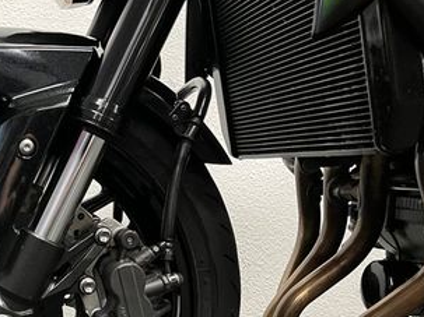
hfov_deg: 31.7
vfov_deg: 25.8
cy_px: 274
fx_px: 673
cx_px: -20
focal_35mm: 55
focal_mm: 5.1
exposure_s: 1/50
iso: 200
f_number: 1.6
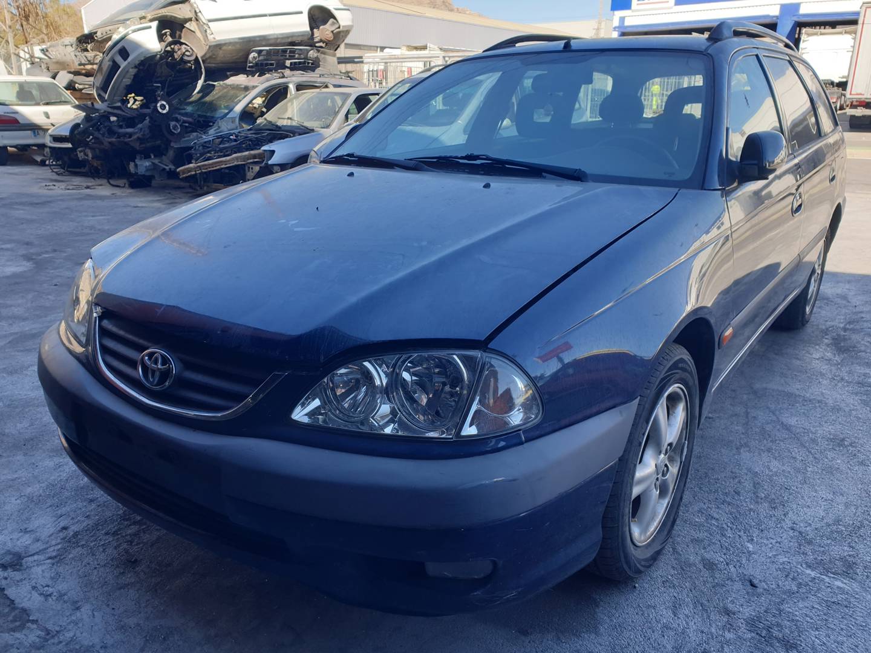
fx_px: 654
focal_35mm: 26
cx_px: 436
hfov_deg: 67.3
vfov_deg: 53.1
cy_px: 326
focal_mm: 4.3
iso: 50
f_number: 2.4
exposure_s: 1/322
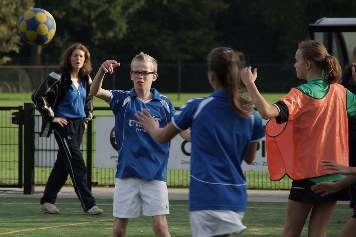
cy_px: 118
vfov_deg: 5.1
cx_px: 178
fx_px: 2669
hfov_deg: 7.6
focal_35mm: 270
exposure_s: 1/320
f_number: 7.1
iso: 200
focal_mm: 180
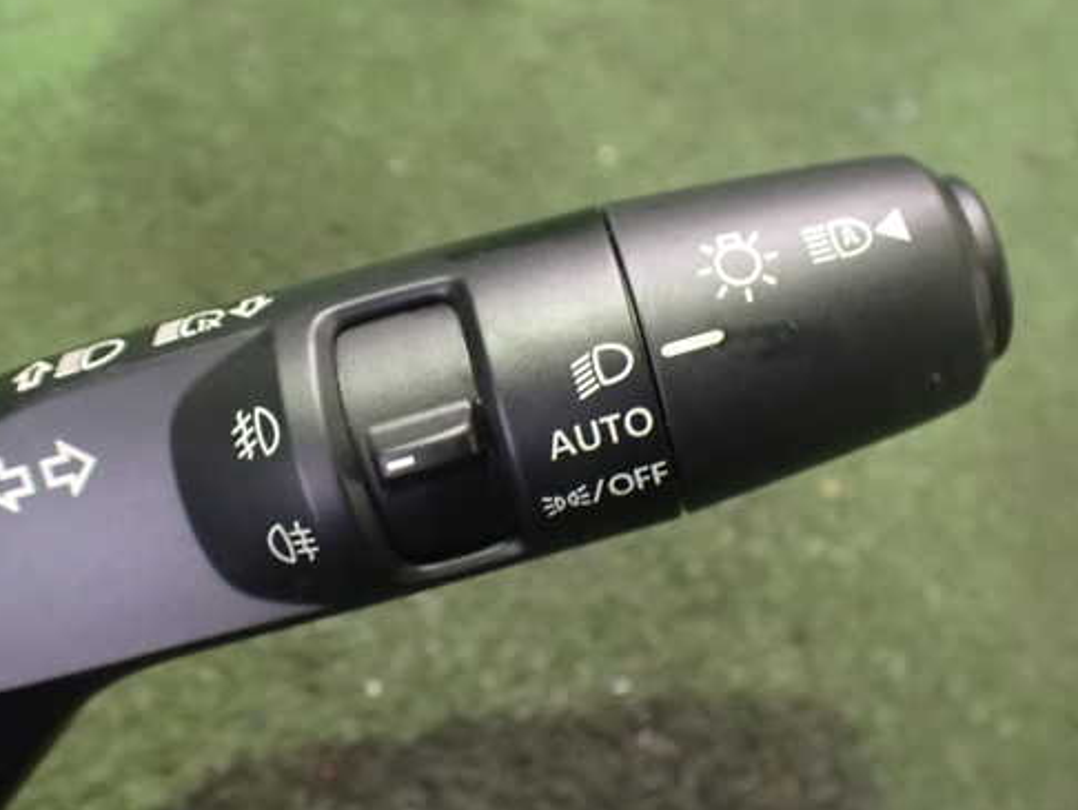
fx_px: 1153
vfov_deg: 38.7
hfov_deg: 49.8
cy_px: 411
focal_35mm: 37
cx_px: 435
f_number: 2.3
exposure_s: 1/30
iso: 1250
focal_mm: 5.4
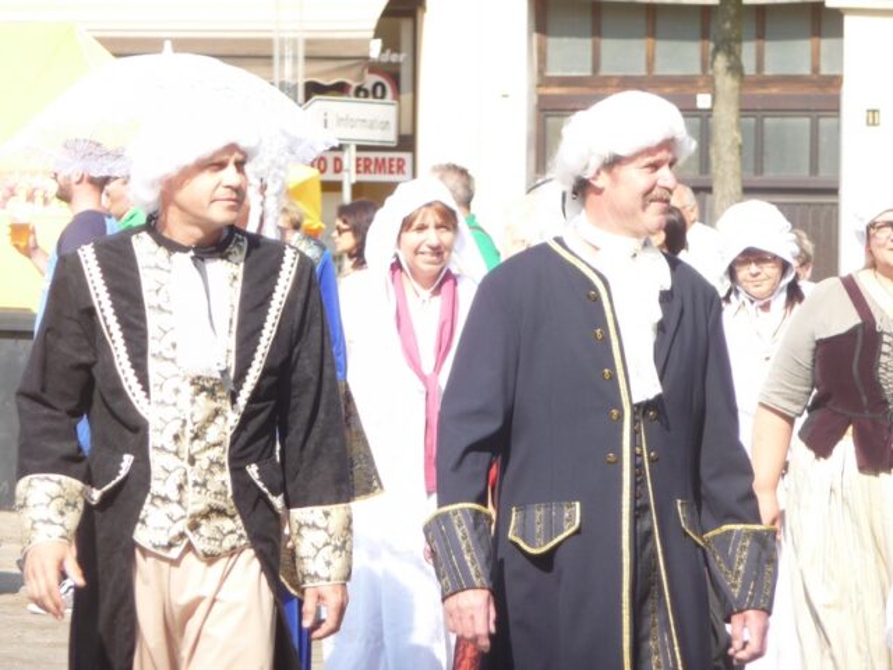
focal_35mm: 280
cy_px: 335
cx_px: 446
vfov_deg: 5.3
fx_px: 7223
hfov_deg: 7.1
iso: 100
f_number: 4.9
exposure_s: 1/200
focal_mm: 47
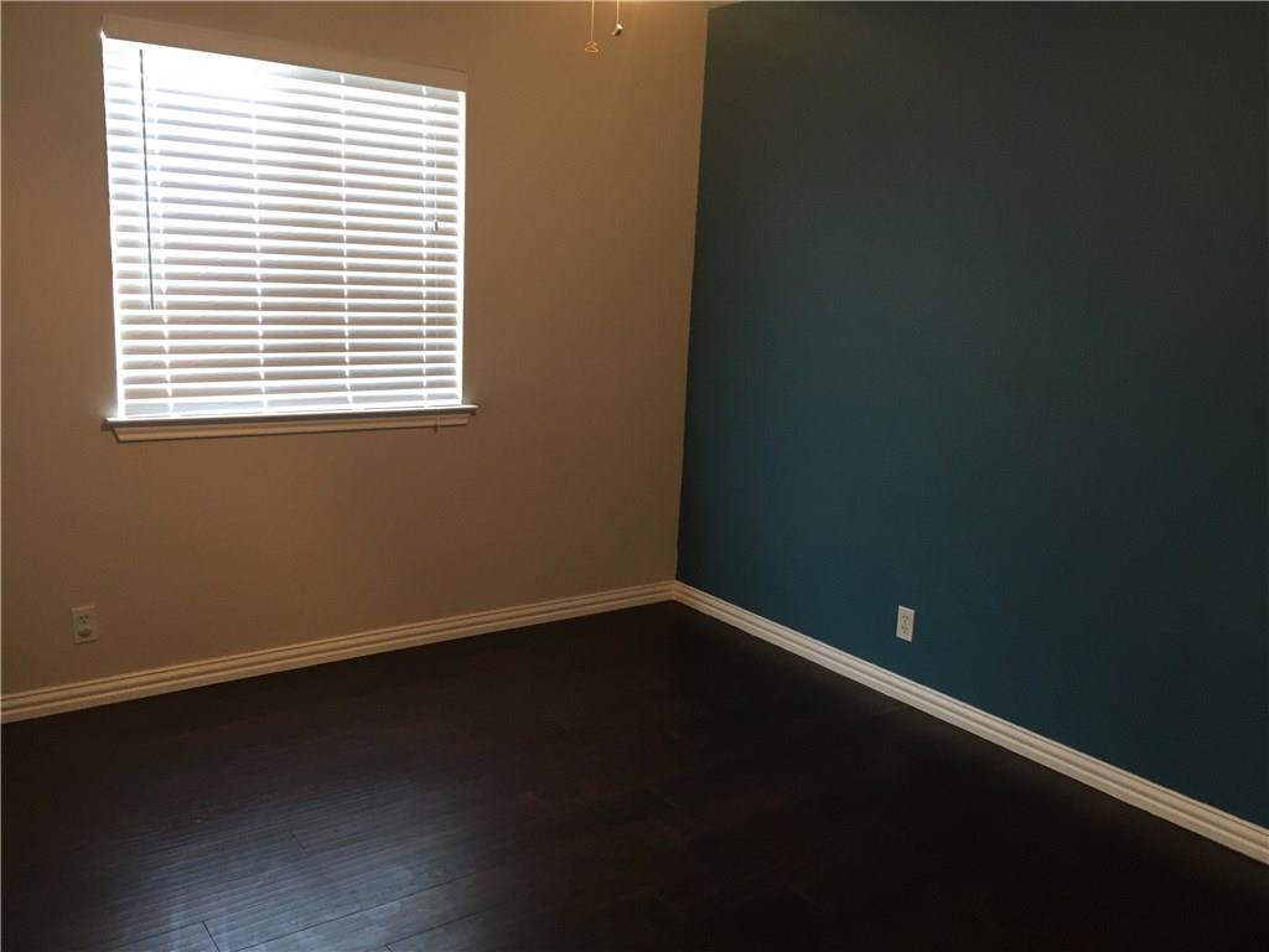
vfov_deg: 48.2
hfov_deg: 61.7
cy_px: 476
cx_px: 634
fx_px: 1063
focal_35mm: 29
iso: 100
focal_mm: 4.15
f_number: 2.2
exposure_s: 1/30
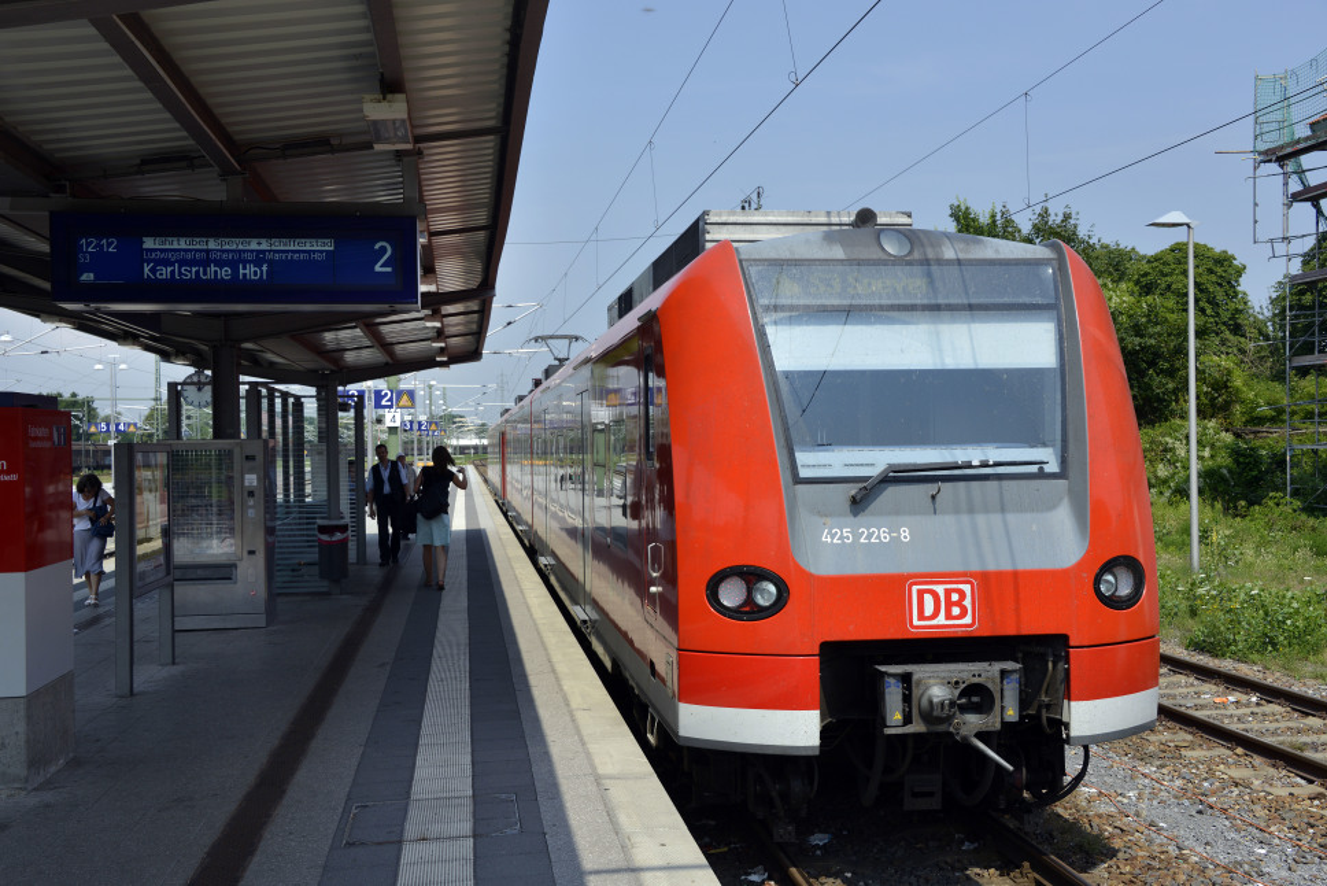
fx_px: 1475
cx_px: 664
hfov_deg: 48.4
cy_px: 443
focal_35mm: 40
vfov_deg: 33.4
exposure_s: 1/400
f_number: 10
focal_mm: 40
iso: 200
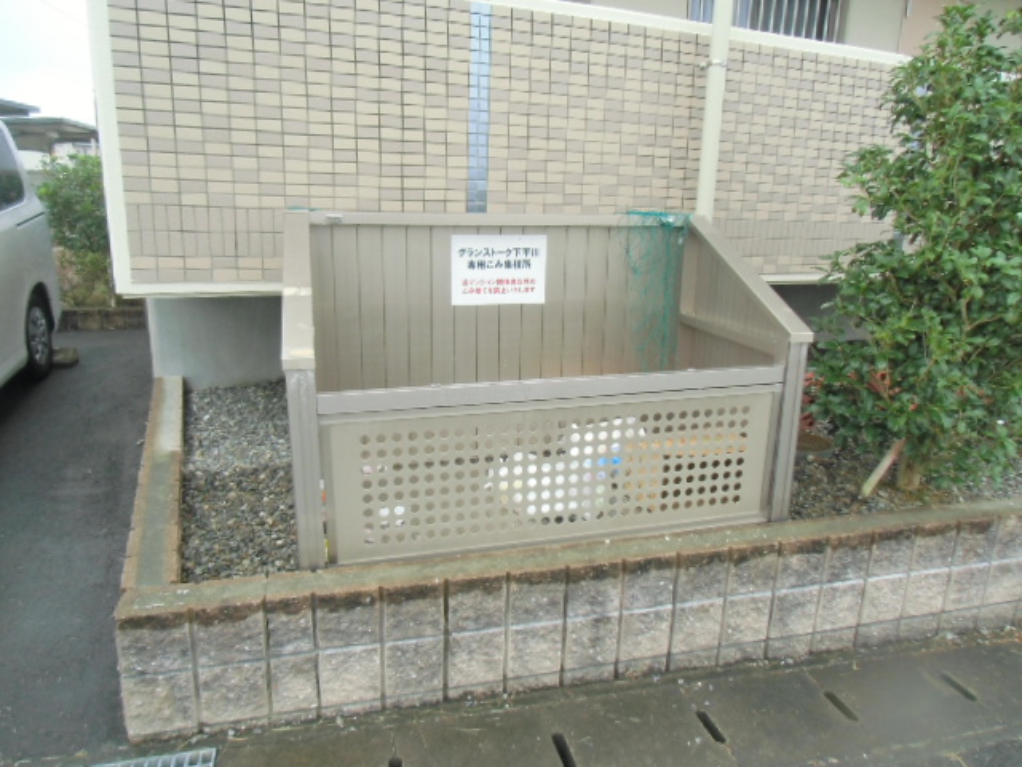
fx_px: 709
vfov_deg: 56.8
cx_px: 511
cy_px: 384
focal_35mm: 24
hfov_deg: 71.6
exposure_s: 1/80
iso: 100
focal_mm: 4.24
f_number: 3
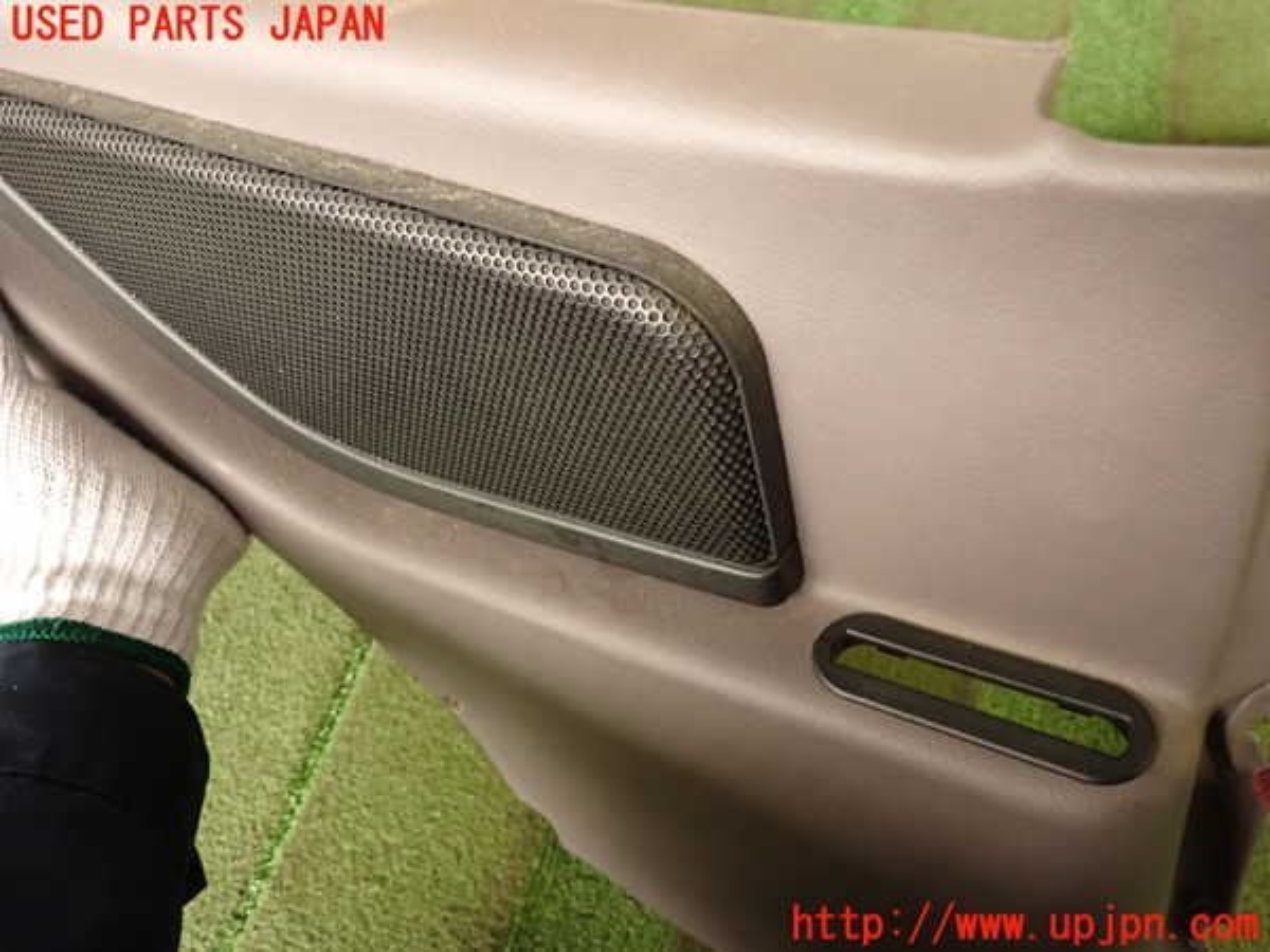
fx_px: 917
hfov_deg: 69.4
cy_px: 476
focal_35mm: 25
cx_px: 635
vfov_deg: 54.9
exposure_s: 1/30
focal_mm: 4.5
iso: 200
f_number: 2
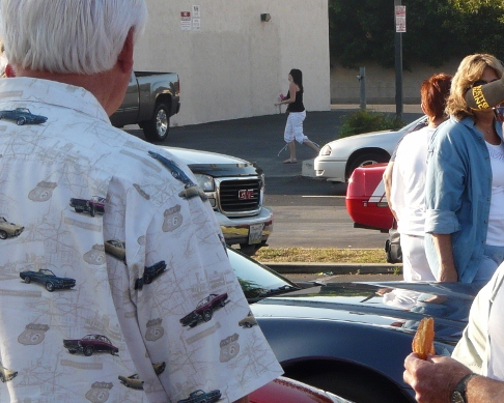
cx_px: 507
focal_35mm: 146
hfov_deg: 13.0
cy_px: 143
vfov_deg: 10.6
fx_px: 2178
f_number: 4.5
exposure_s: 1/250
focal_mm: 11.7
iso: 100
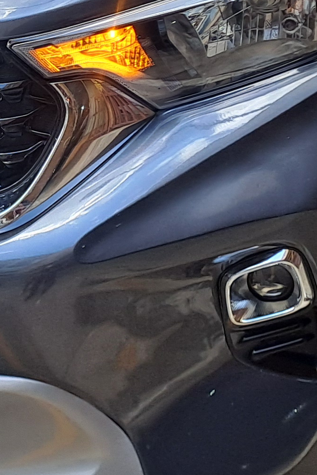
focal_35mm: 103
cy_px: 132
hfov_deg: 12.7
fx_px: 1361
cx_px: -131
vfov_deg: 19.7
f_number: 1.8
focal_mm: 4.65
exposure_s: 1/463
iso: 32
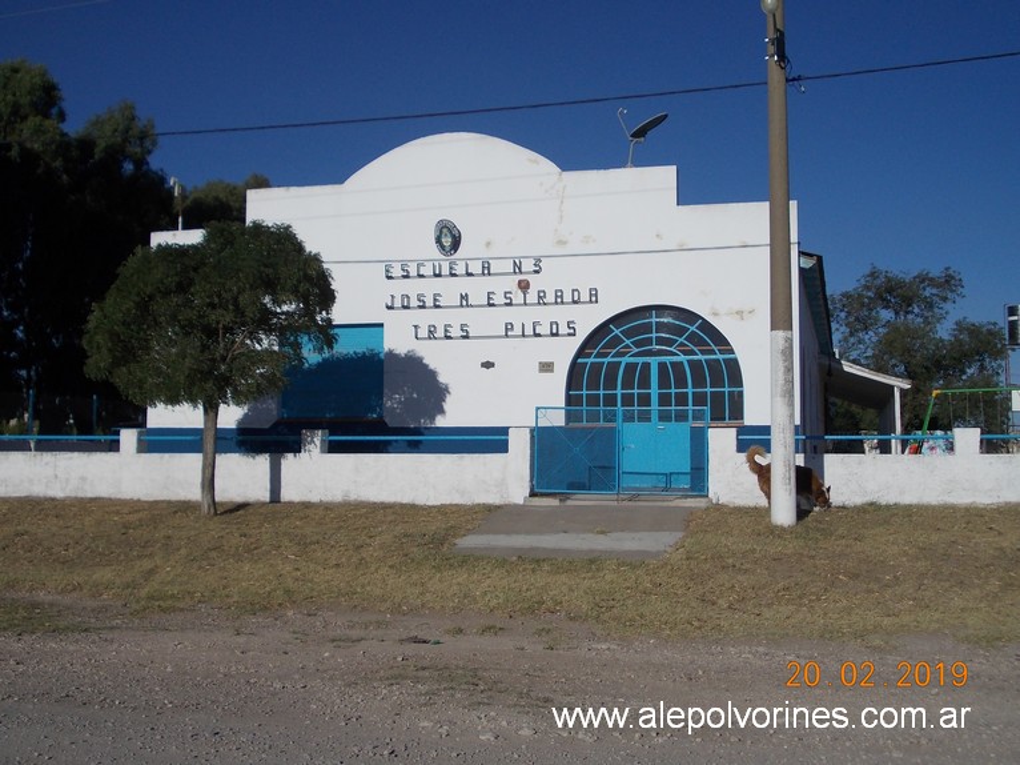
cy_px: 382
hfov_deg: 43.9
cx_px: 510
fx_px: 1267
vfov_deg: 33.6
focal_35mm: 43
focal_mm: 6.1
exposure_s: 1/1000
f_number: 6.5
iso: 80
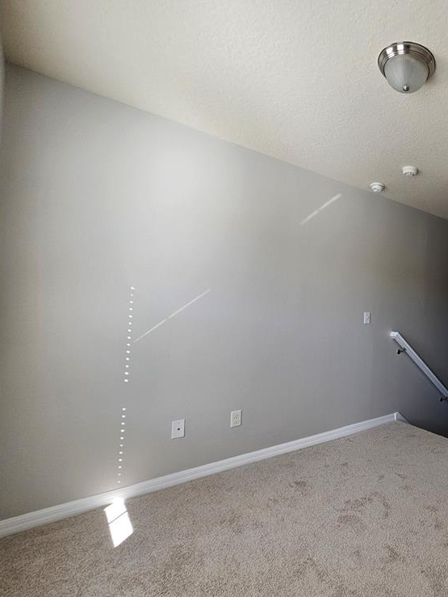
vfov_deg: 87.8
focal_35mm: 18
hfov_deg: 59.7
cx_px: 411
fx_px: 311
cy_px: 298
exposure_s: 1/120
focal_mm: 2.2
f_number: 2.2
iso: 100
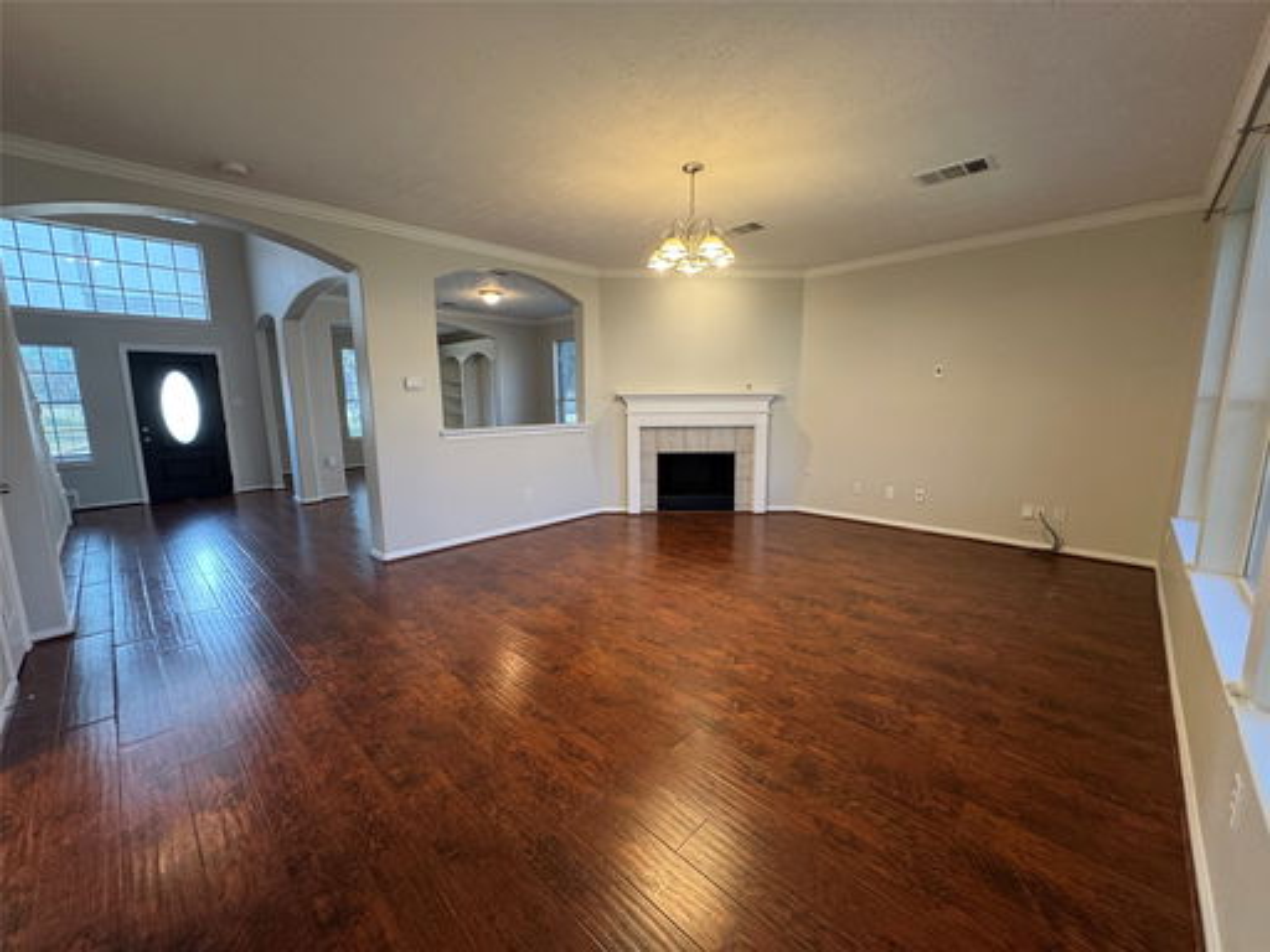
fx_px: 514
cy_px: 476
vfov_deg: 85.7
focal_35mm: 14
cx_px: 635
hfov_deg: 102.1
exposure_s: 1/60
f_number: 2.2
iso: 160
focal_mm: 2.22
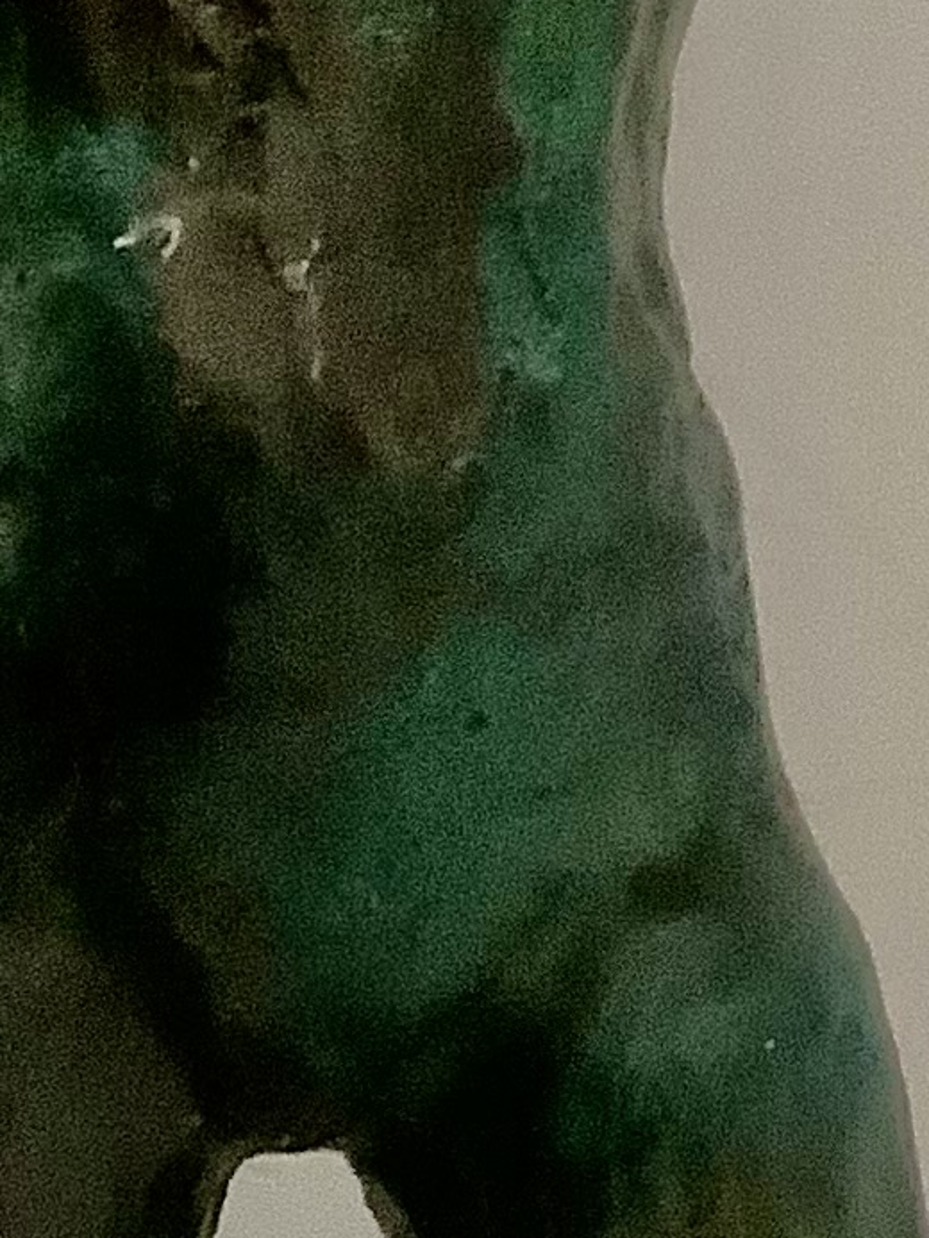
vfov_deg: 13.5
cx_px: 214
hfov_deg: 10.1
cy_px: 893
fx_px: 5223
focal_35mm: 146
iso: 400
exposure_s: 1/30
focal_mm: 3.3
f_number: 2.4
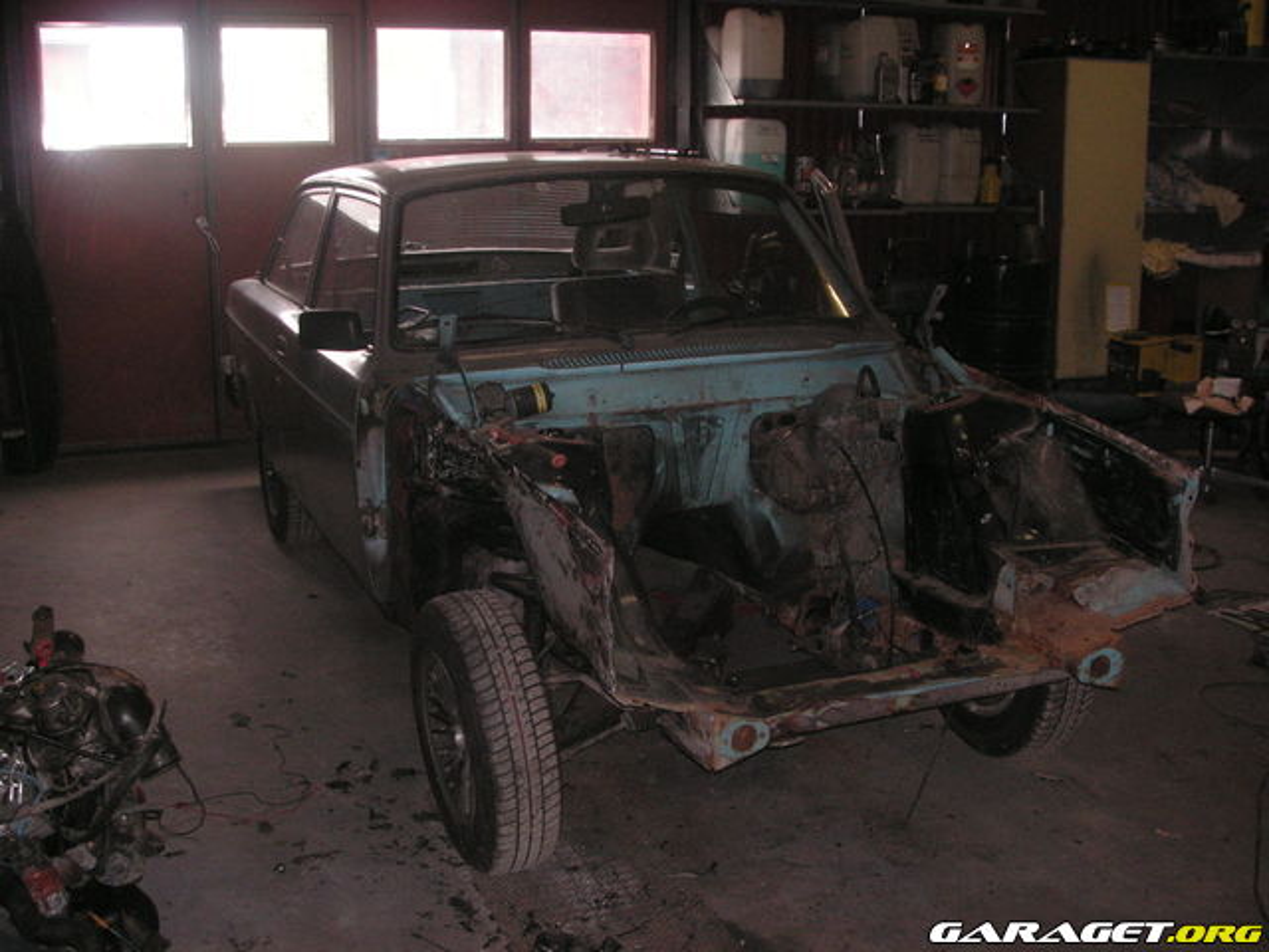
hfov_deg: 49.0
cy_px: 476
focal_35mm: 38
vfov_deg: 37.7
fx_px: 1393
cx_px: 634
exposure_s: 1/45
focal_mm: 6.3
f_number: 3.3
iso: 160
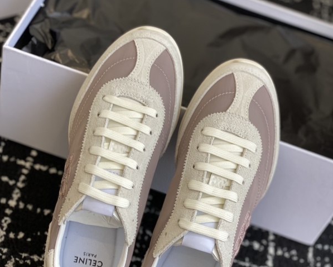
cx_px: 166
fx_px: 670
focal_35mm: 68
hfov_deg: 27.9
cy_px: 151
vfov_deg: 22.5
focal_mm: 6
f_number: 2
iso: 20
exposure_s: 1/123
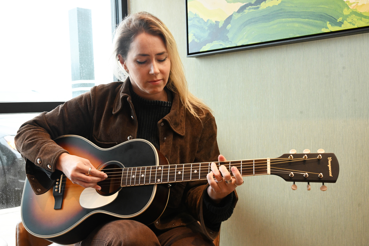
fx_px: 451
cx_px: 184
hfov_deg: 44.5
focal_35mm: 44
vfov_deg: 30.5
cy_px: 123
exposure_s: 1/125
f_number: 8
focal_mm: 44
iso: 2500
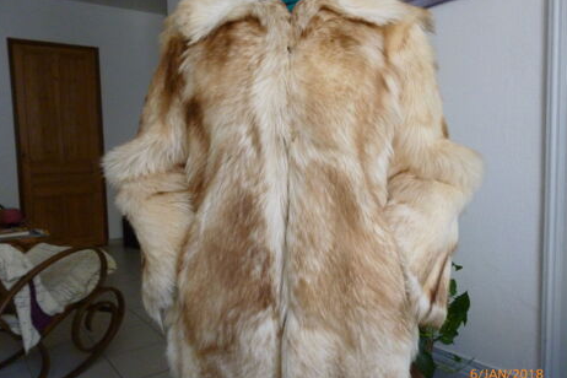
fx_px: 425
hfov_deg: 67.4
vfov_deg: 47.9
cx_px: 286
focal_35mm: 27
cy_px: 198
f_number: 3.1
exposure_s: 1/60
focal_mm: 4.5
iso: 400
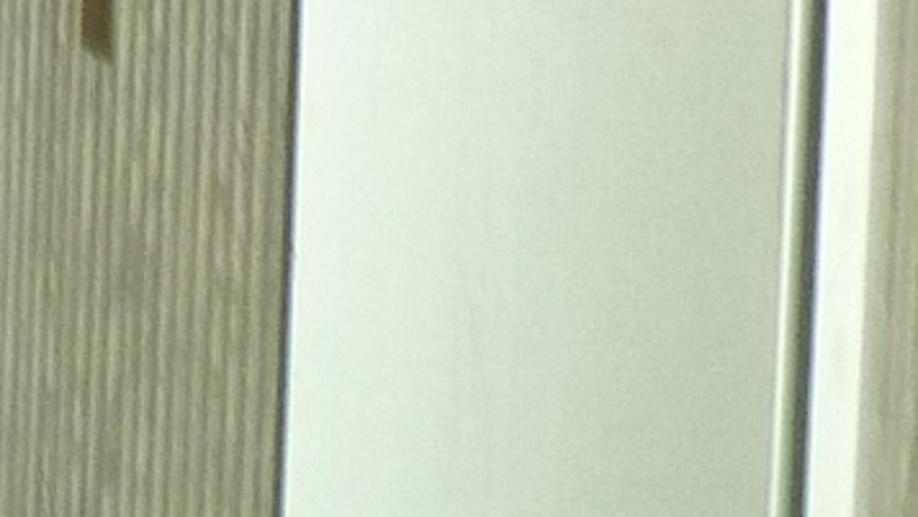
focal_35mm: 258
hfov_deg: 7.8
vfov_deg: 4.7
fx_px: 6282
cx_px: -1293
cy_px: 26
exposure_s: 1/30
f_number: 2.8
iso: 320
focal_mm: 5.5
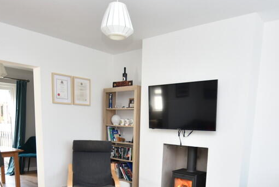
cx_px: 140
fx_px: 233
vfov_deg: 40.9
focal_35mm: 30
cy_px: 161
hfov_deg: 61.9
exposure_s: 1/60
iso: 250
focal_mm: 10
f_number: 4
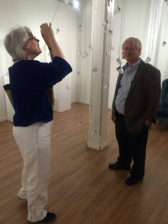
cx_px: 84
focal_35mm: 29
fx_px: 188
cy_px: 112
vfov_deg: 61.7
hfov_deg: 48.2
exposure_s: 1/30
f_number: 2.2
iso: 64
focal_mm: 4.15
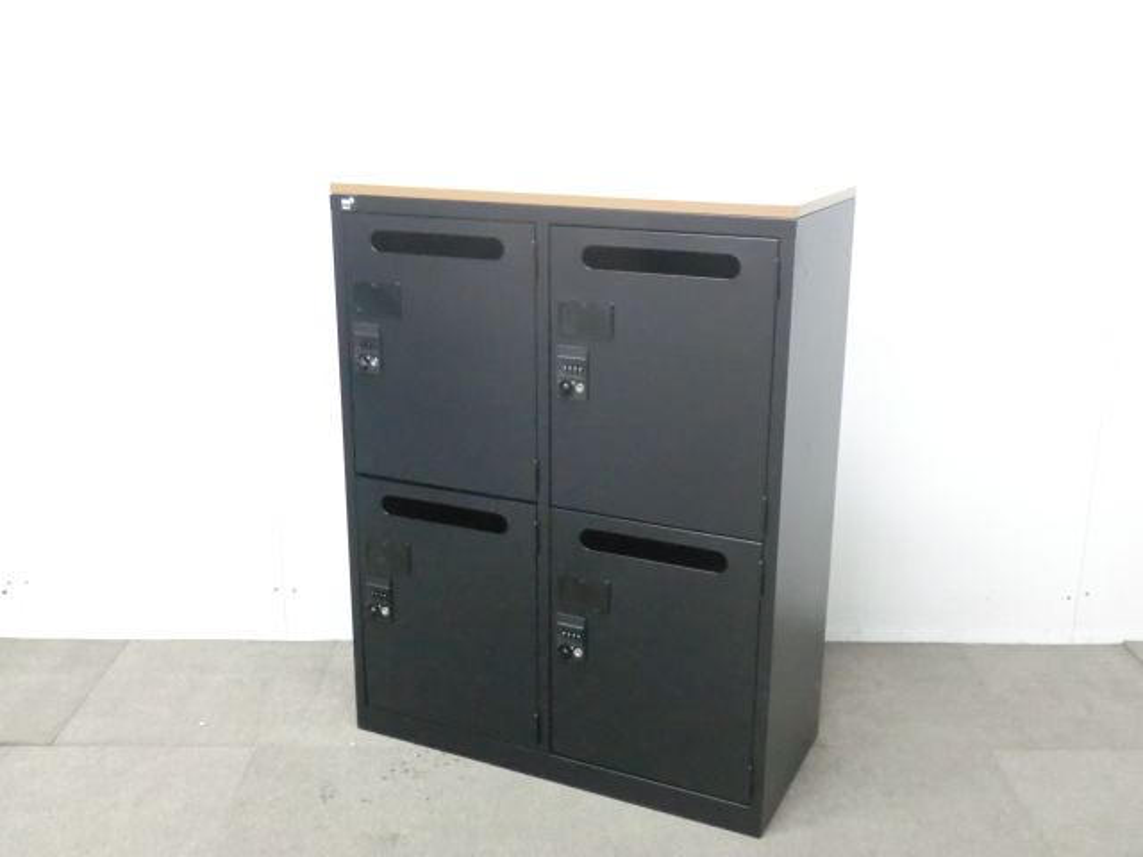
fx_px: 1255
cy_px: 428
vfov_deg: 37.7
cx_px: 572
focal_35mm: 38
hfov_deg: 49.0
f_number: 3.9
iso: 800
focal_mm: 6.9
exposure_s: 1/20
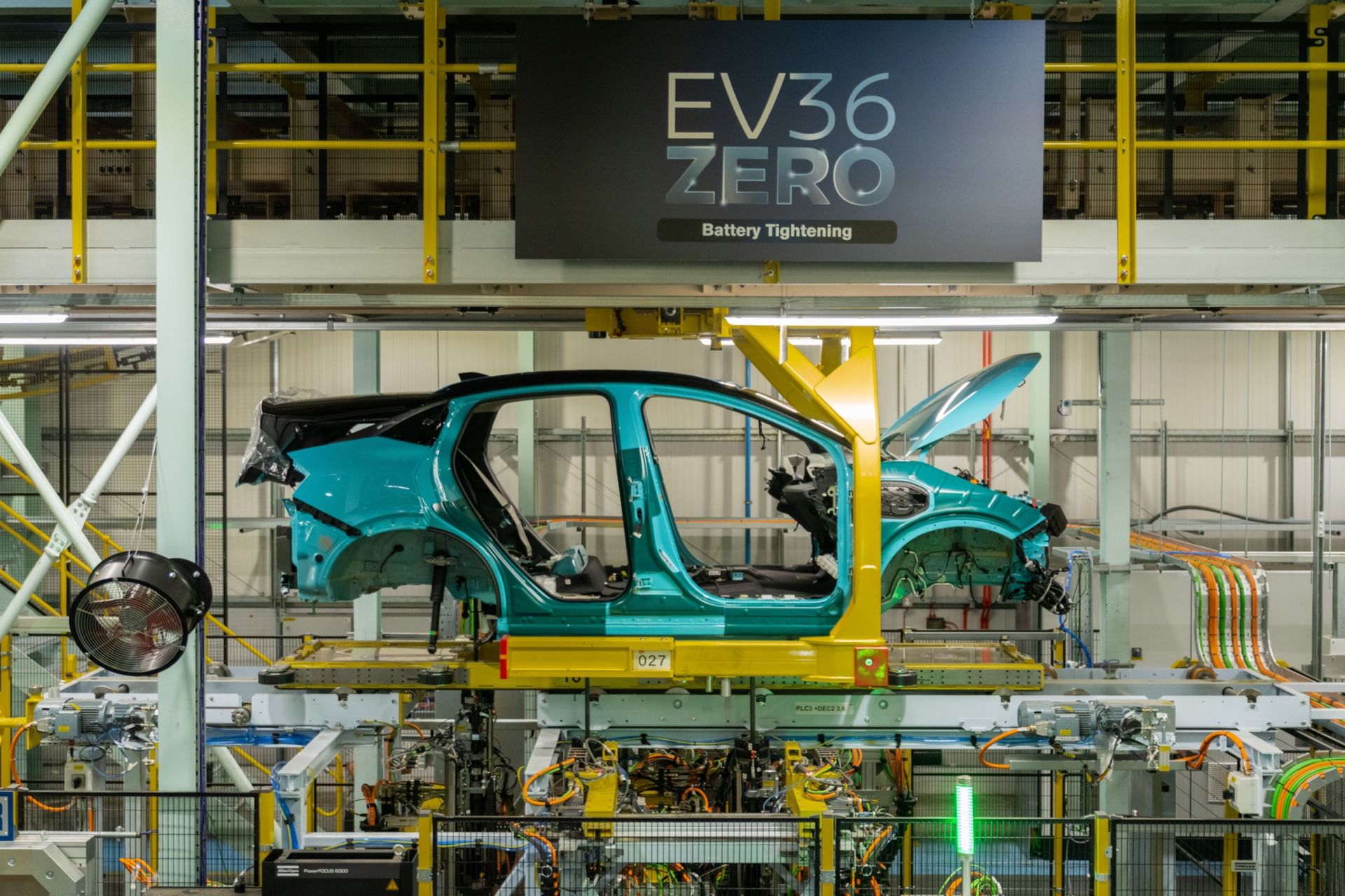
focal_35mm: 40
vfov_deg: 33.4
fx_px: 1494
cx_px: 672
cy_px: 448
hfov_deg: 48.5
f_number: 3.2
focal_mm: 40
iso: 2000
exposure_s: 1/200
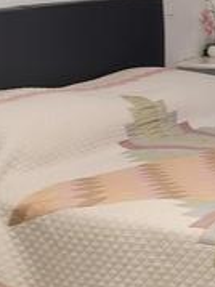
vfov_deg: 16.0
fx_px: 962
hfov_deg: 12.3
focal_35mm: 116
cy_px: -99
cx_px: 302
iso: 125
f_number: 1.8
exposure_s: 1/50
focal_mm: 5.4
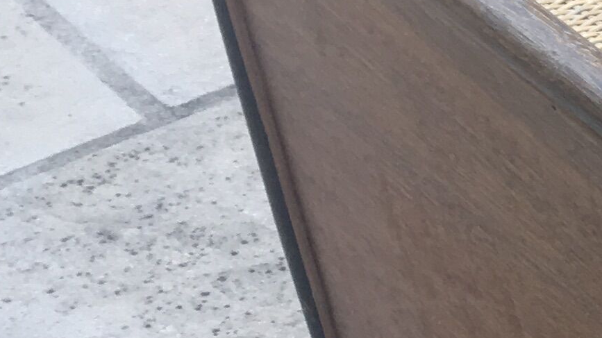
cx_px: 1225
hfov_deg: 12.7
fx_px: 2346
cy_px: 364
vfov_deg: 8.2
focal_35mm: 147
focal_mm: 4.15
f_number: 2.2
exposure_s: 1/100
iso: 25
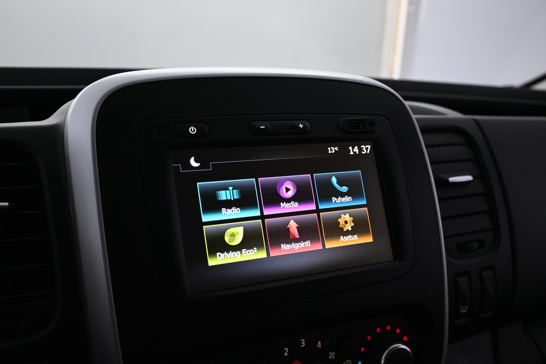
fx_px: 603
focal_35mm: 40
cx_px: 273
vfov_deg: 33.6
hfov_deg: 48.7
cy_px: 182
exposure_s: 1/50
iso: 800
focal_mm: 26.5
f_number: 4.5
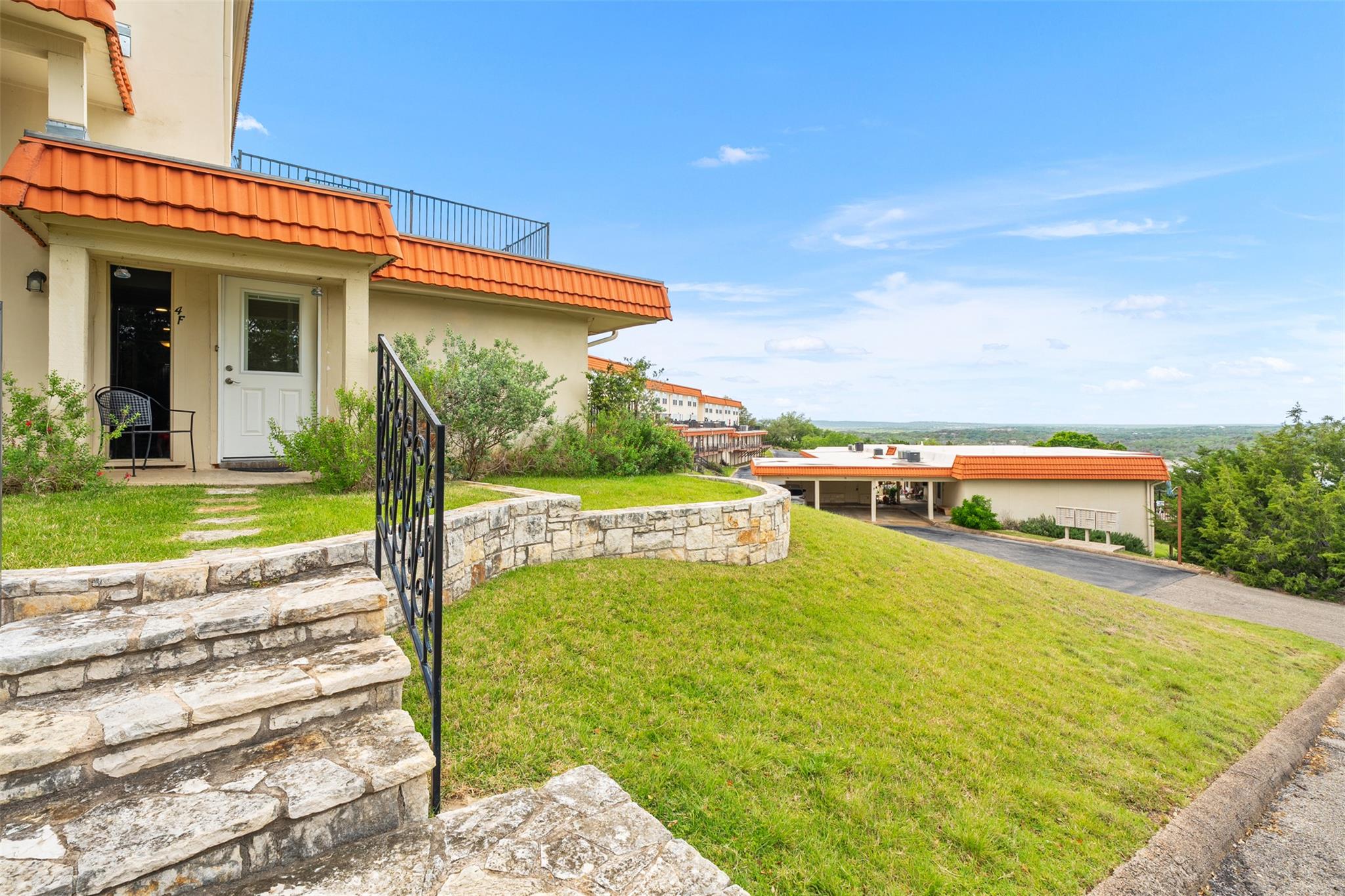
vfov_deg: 73.7
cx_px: 672
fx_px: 598
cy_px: 448
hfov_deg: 96.7
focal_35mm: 16
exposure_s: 1/50
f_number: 9
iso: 200
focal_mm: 16
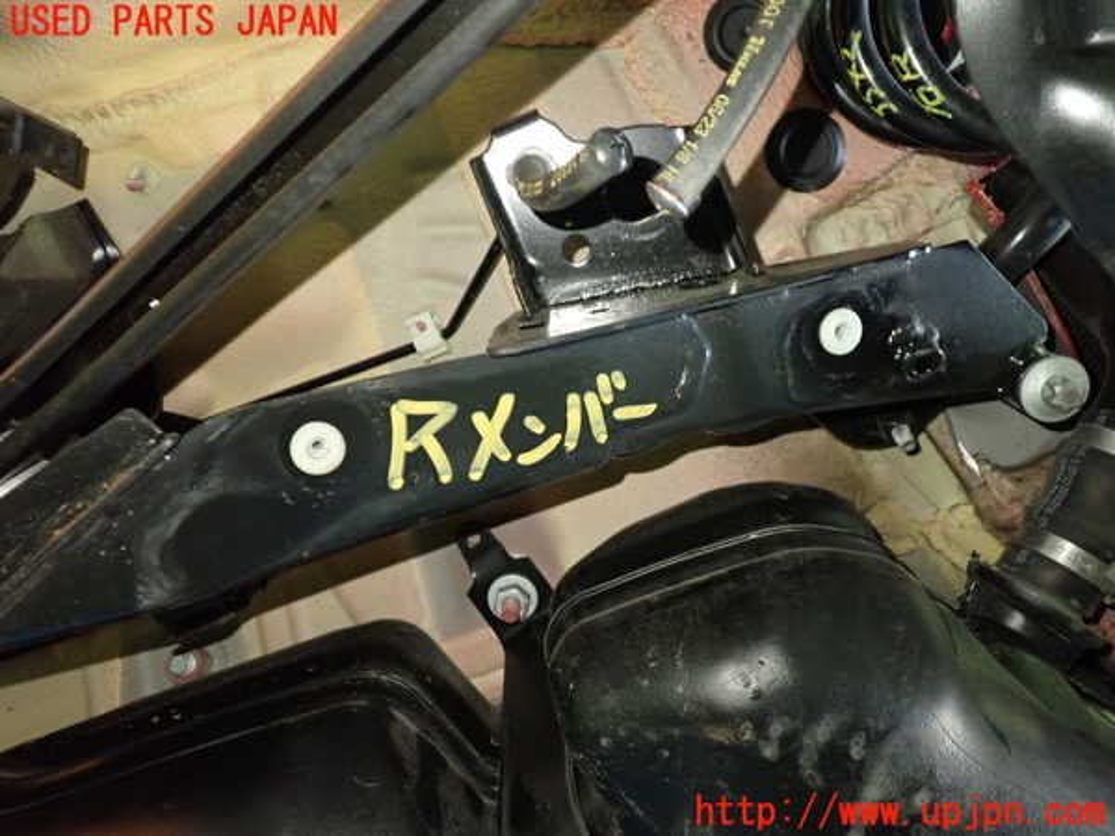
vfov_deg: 46.8
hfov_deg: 60.0
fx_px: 966
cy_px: 418
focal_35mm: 30
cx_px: 558
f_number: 2.3
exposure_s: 1/20
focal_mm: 5.4
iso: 800
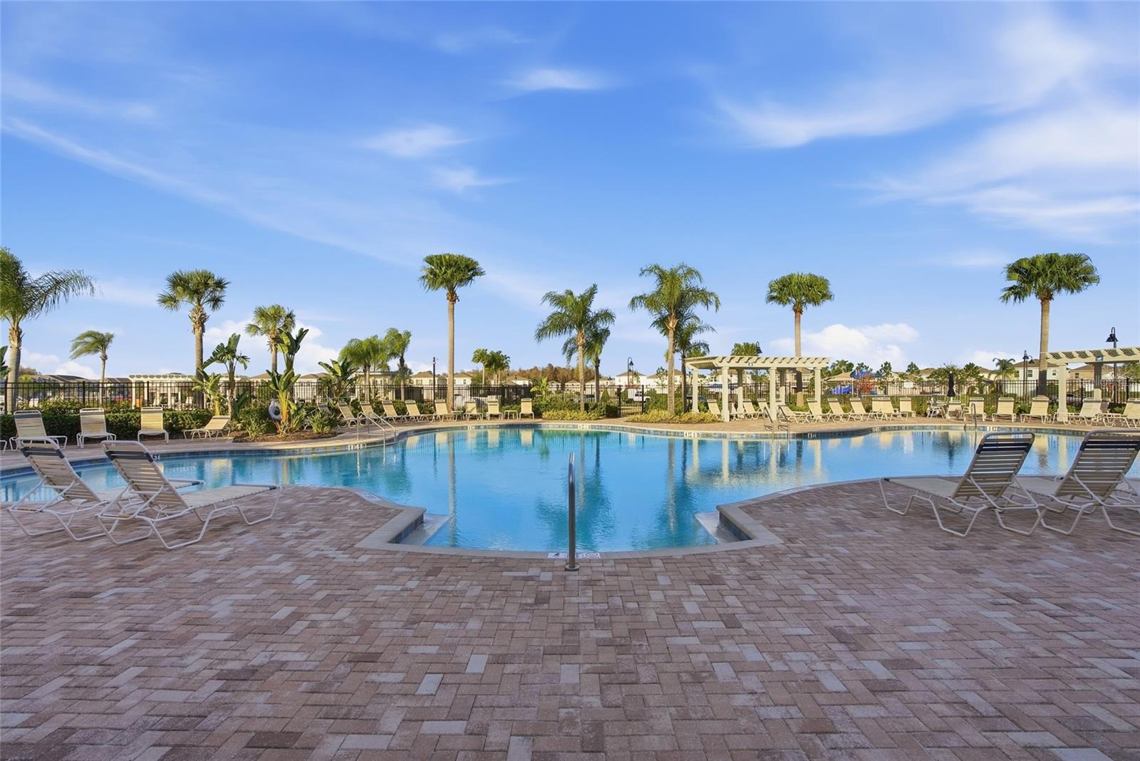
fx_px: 507
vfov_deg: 73.8
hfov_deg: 96.7
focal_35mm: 16
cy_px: 380
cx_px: 570
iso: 100
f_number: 8
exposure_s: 1/1600
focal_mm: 16
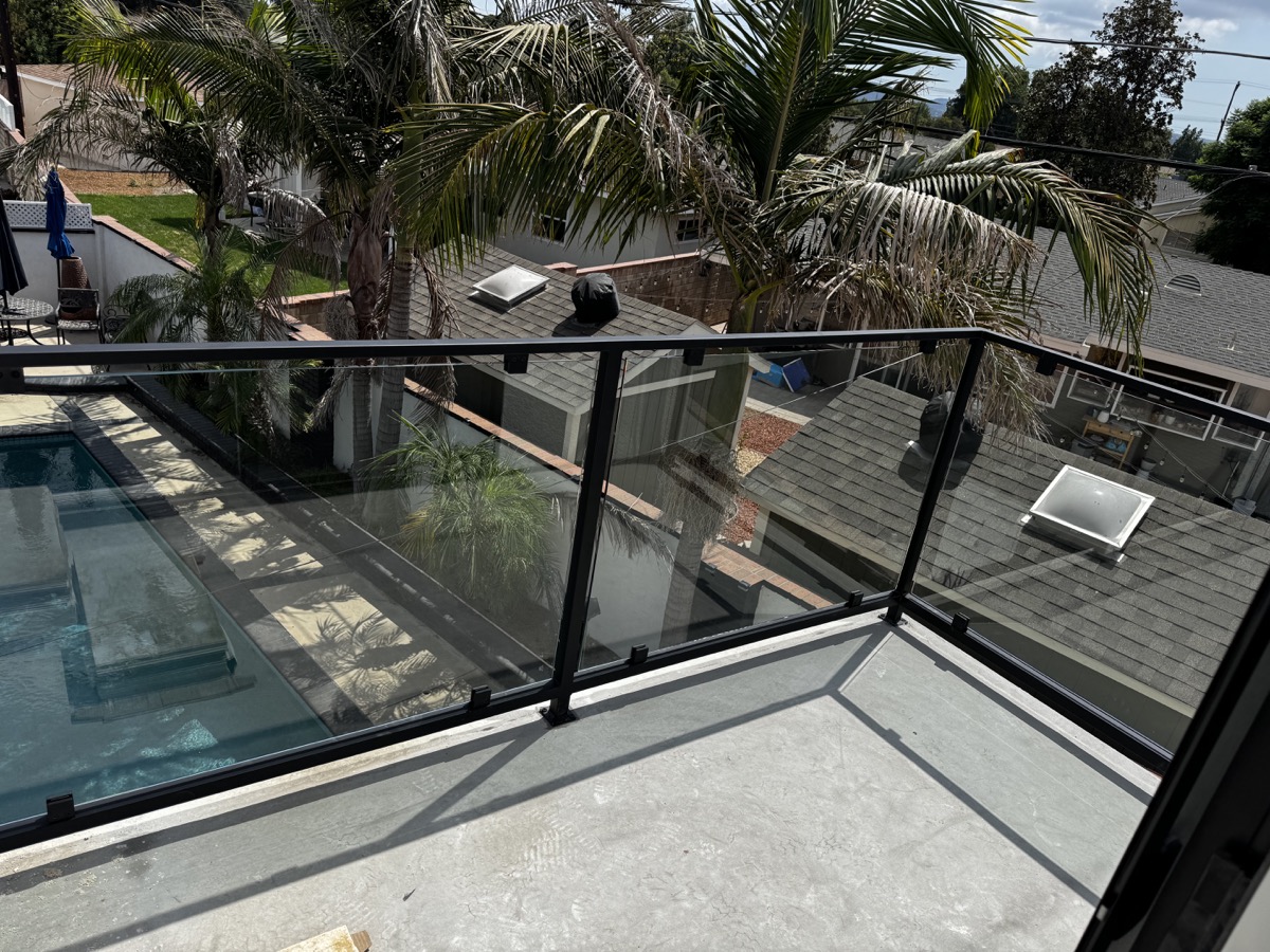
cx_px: 635
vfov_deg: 56.8
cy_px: 476
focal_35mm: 24
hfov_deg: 71.6
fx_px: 881
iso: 80
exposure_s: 1/5814
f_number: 1.78
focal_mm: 6.76
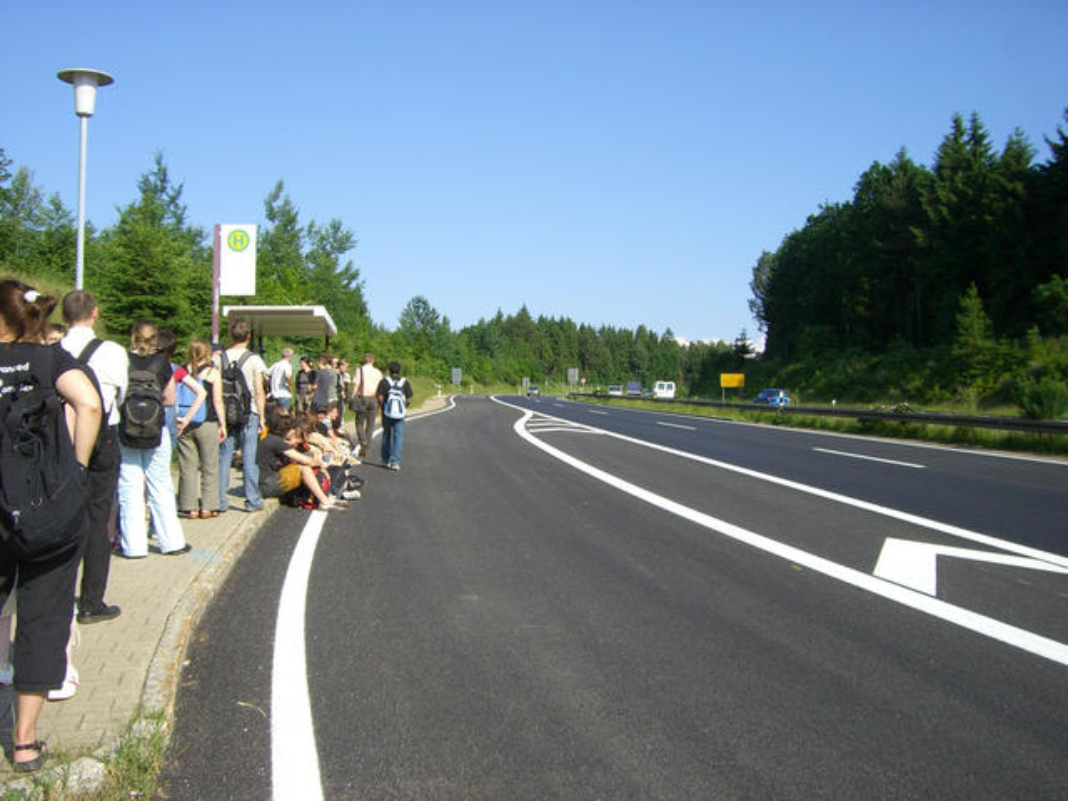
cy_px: 400
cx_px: 534
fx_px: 1172
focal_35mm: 38
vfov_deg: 37.7
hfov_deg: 49.0
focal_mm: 6.2
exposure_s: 1/400
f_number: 4.3
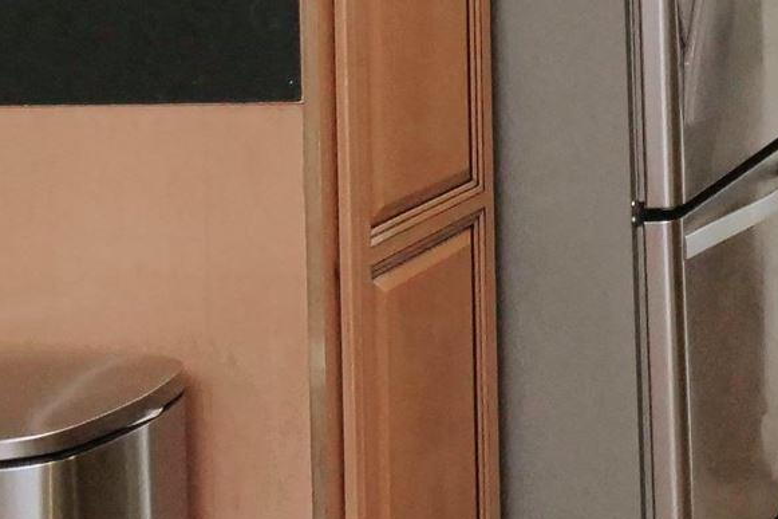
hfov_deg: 21.0
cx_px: 1263
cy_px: -139
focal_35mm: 77
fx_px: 1663
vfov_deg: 16.8
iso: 800
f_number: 4
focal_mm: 7
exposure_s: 1/160
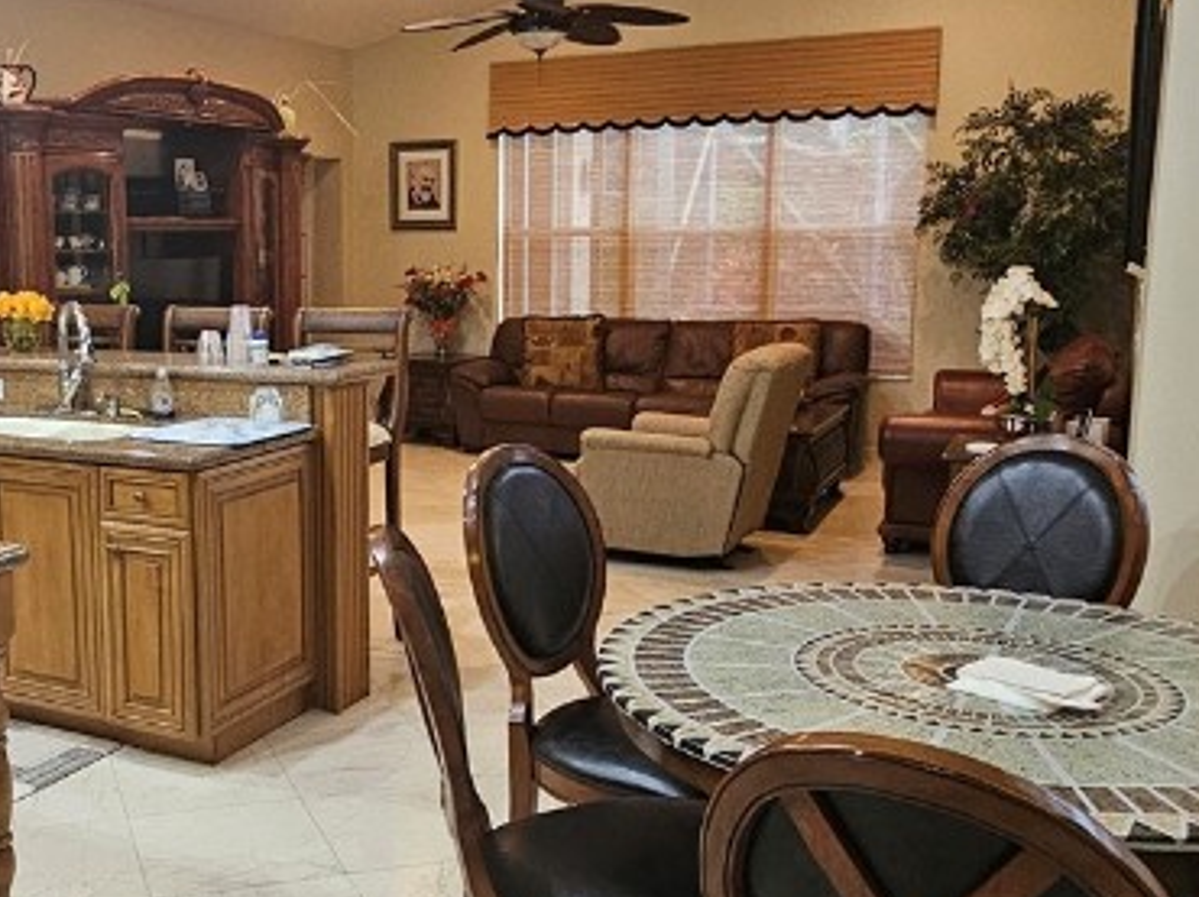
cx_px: 327
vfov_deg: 39.6
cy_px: 424
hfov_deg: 49.7
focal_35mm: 36
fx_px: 1246
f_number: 2.2
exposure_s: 1/60
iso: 400
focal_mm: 2.2
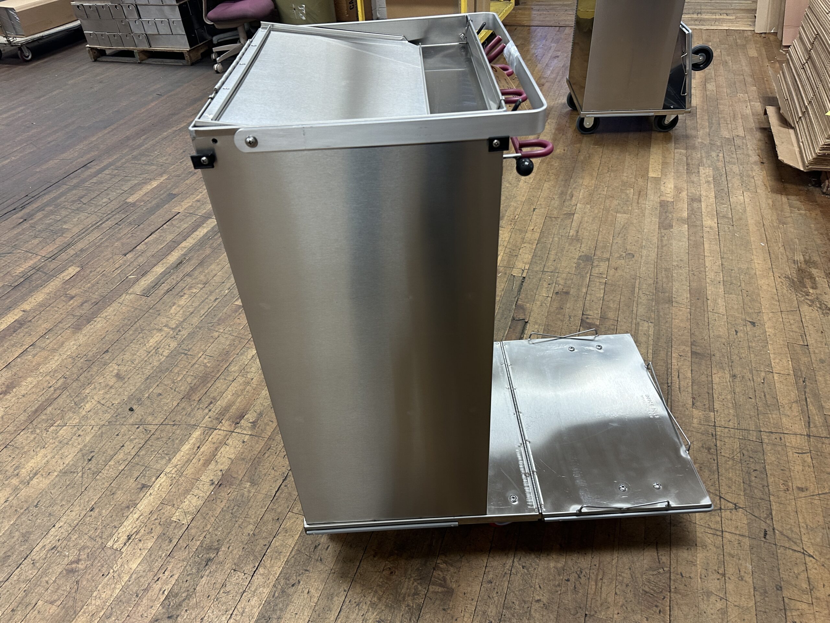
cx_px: 415
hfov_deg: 71.6
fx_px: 575
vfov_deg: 56.8
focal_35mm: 24
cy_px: 312
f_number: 1.78
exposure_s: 1/60
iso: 200
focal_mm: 6.86
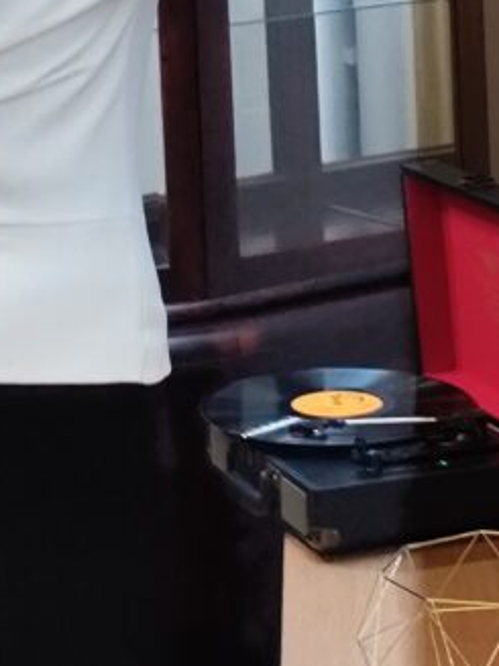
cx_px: 236
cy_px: -118
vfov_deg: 13.4
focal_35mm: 144
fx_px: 2770
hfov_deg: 10.3
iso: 500
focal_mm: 6.19
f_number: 1.65
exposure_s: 1/25
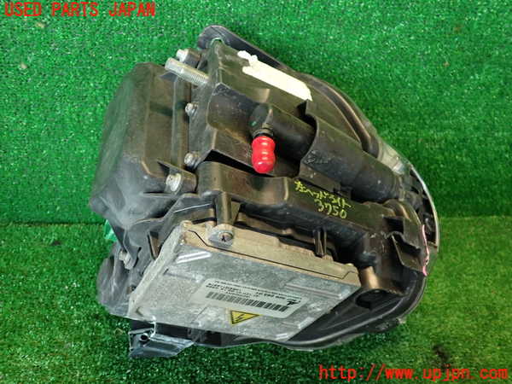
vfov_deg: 46.8
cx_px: 256
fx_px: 444
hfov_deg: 60.0
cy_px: 192
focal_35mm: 30
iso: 200
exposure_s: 1/30
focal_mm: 5.4
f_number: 2.3
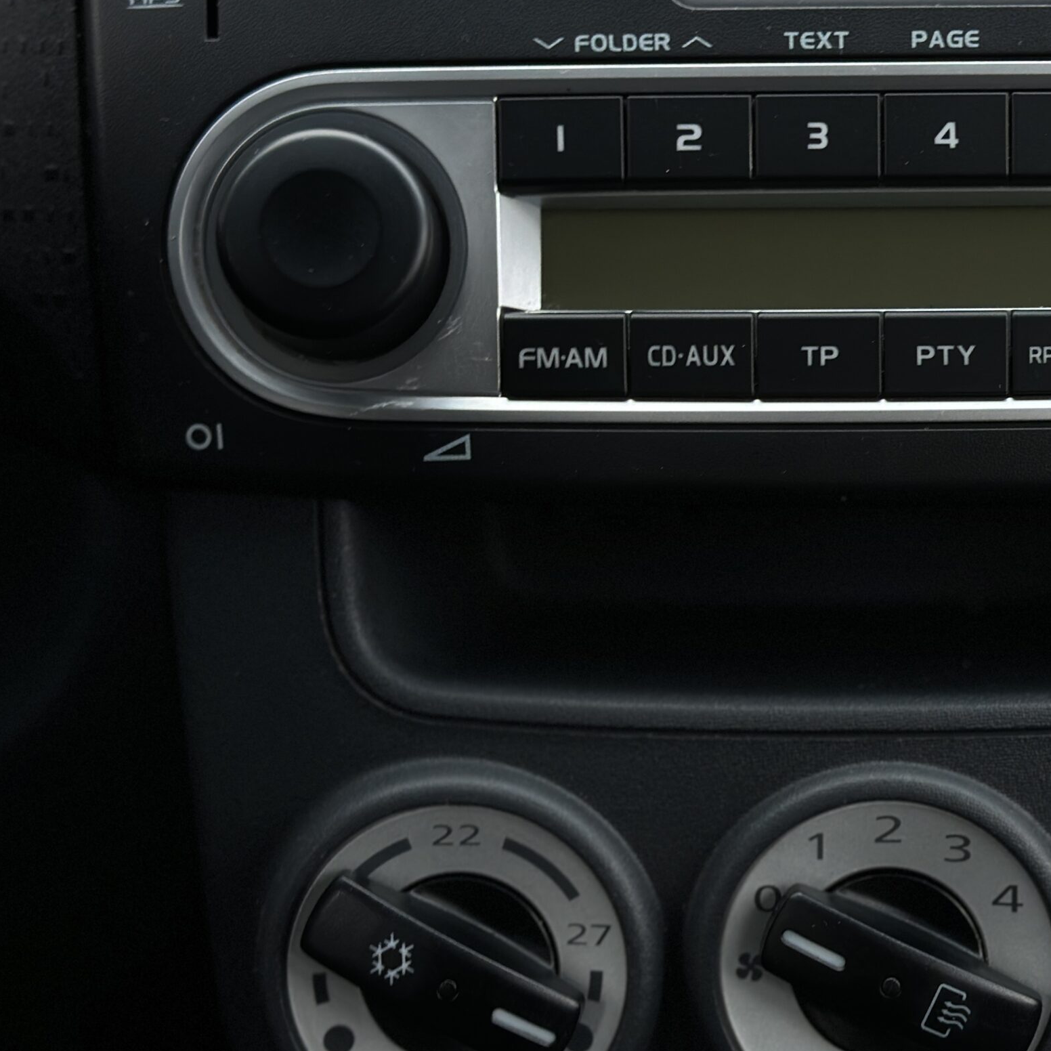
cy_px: 567
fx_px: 2405
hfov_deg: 24.3
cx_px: 842
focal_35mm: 70
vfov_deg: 24.6
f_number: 1.78
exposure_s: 1/62
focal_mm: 6.86
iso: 125
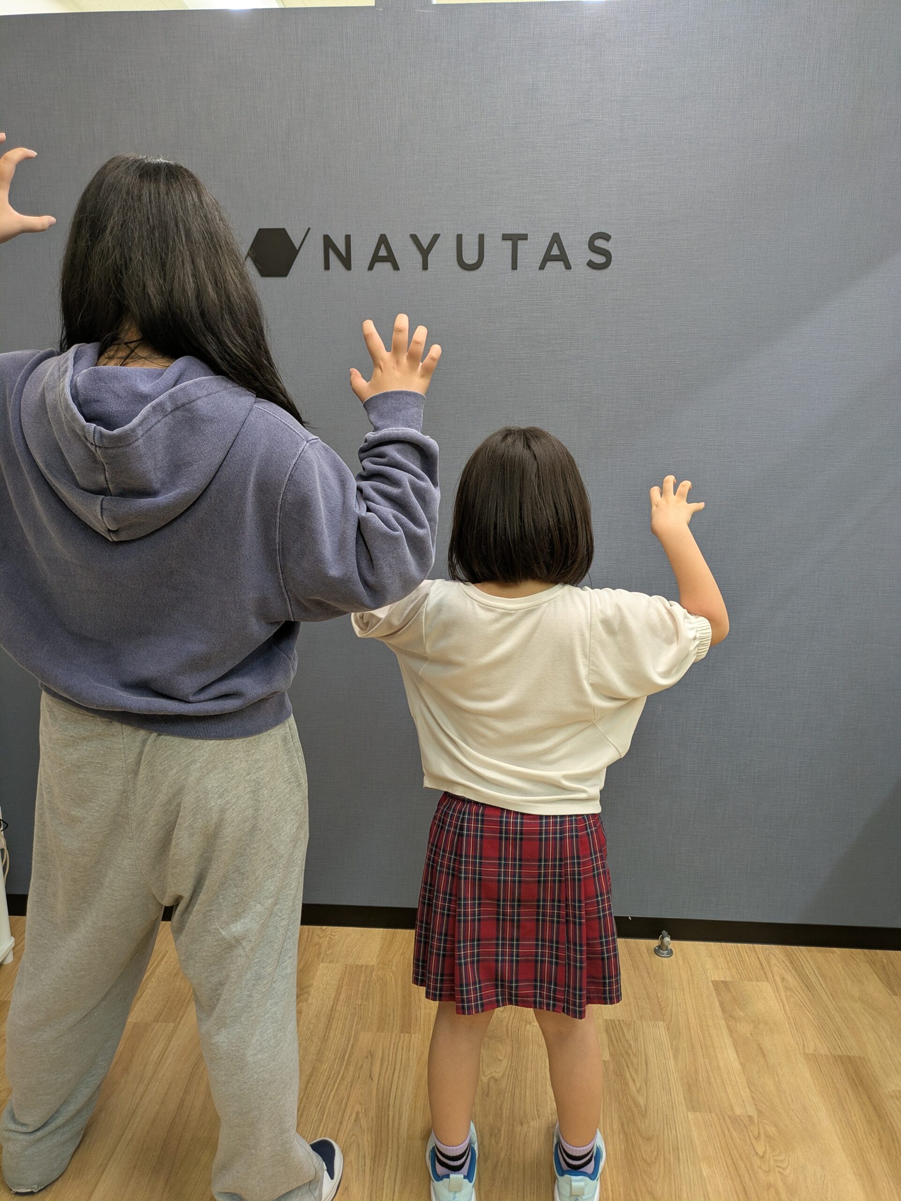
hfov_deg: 54.9
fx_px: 867
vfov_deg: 69.4
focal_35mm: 25
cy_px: 600
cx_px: 450
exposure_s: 1/60
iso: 86
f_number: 1.89
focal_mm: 5.43
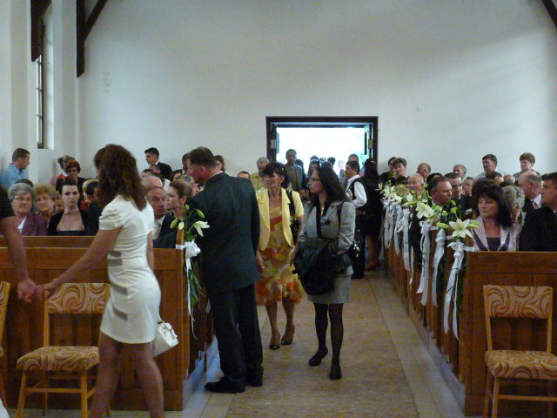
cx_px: 278
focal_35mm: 48
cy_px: 209
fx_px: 772
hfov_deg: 39.7
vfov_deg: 30.3
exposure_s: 1/60
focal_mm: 4.8
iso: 640
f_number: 2.8
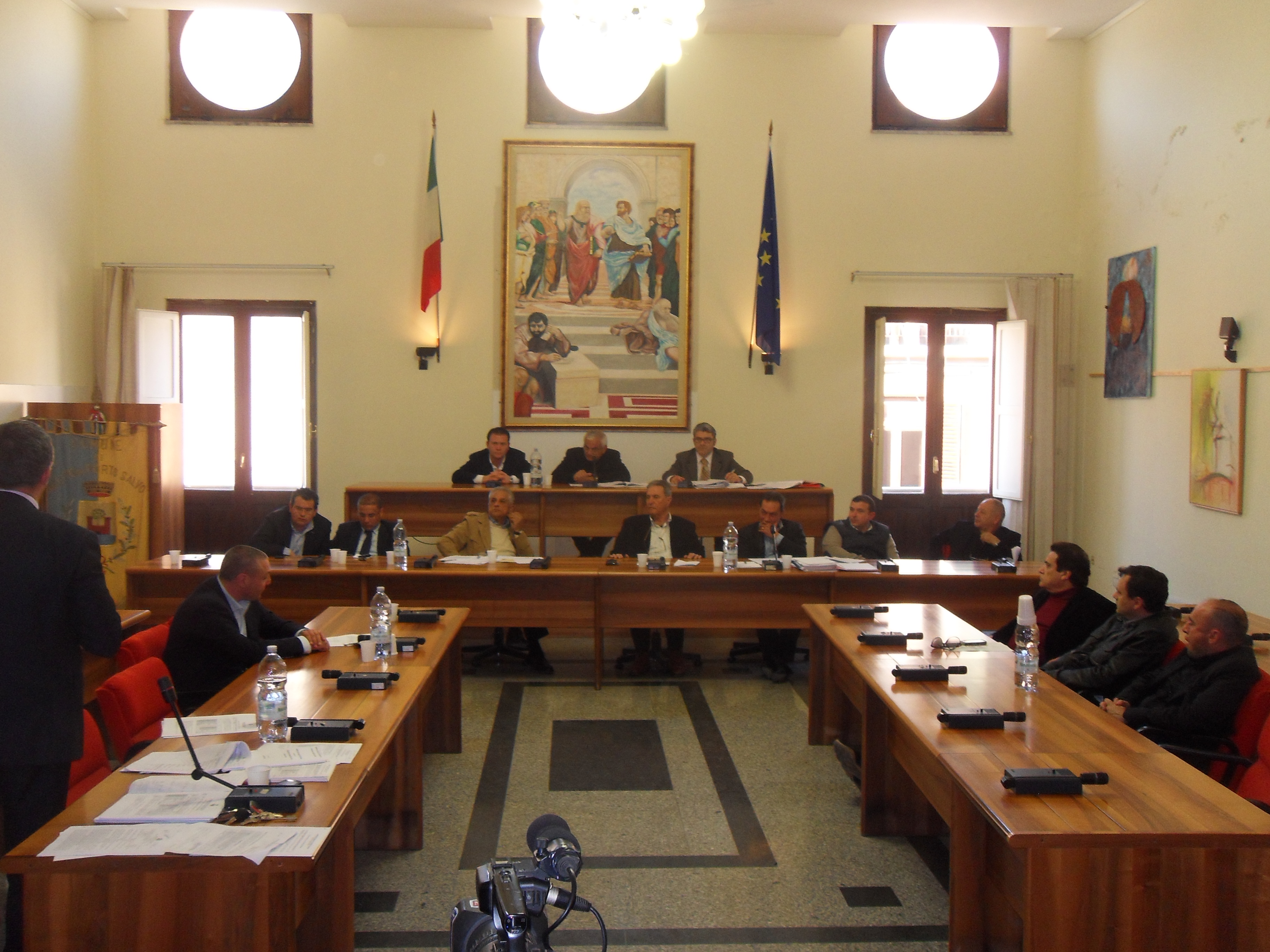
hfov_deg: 52.6
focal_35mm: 35
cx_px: 635
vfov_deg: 40.7
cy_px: 476
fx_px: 1284
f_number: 3.5
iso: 240
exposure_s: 1/45
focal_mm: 6.3
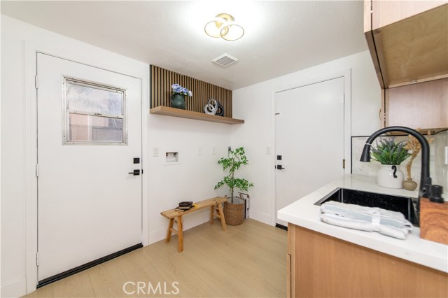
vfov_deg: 81.1
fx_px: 174
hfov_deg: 104.3
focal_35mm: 14
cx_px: 224
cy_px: 149
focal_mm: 14
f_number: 4
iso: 450
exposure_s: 1/60
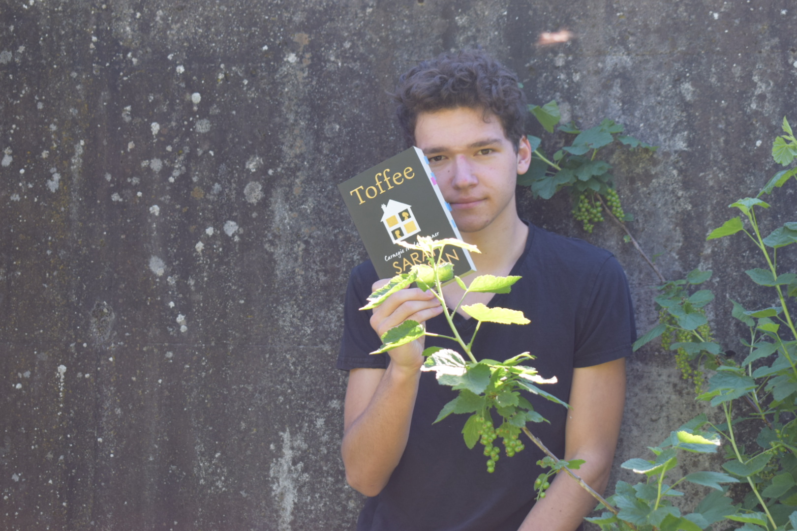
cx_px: 398
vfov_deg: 18.9
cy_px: 266
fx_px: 1594
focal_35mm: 72
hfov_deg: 28.1
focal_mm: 48
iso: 400
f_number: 6.3
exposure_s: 1/160
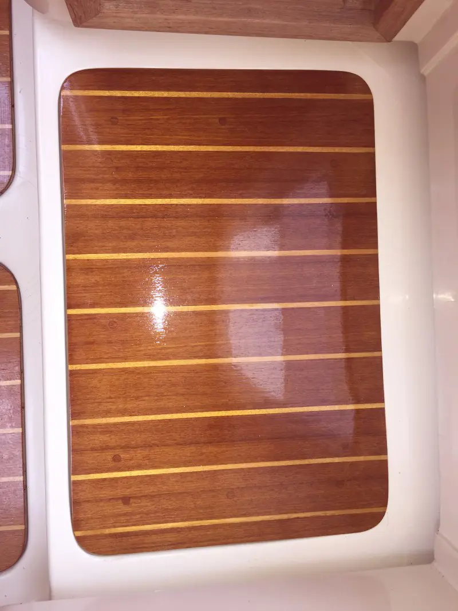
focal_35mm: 29
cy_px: 306
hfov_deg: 48.2
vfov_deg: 61.6
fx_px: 511
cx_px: 229
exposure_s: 1/36
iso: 32
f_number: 2.2
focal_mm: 4.15
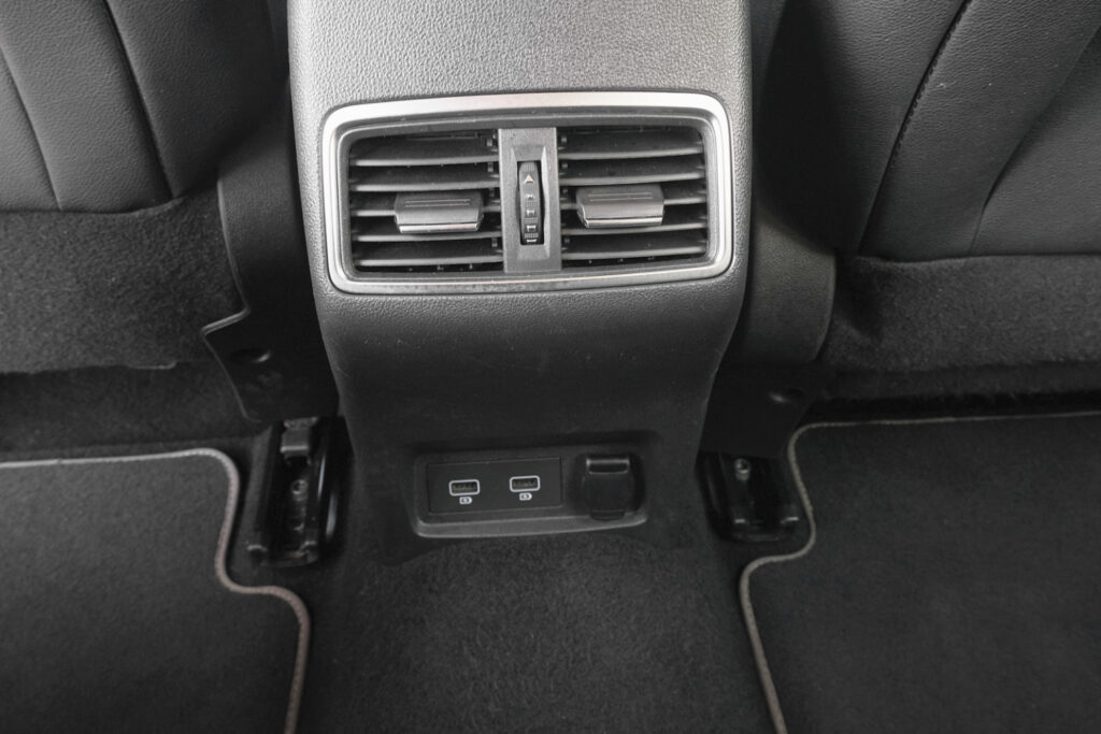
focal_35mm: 31
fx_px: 948
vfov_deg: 42.3
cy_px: 367
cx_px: 550
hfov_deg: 60.3
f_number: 9
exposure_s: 1/20
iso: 2000
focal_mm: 20.9
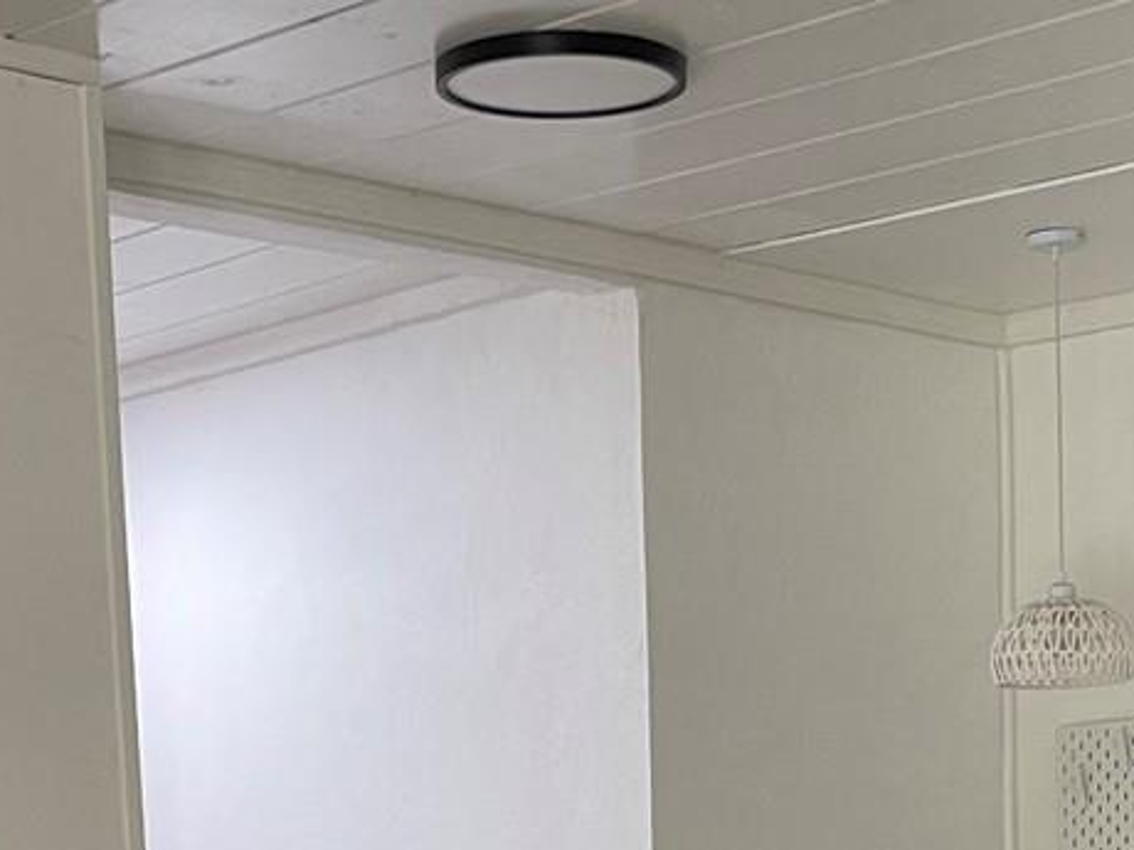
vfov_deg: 15.5
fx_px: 2850
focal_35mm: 87
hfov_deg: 22.5
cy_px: 1321
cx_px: 678
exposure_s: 1/60
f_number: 1.6
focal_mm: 5.1
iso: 100
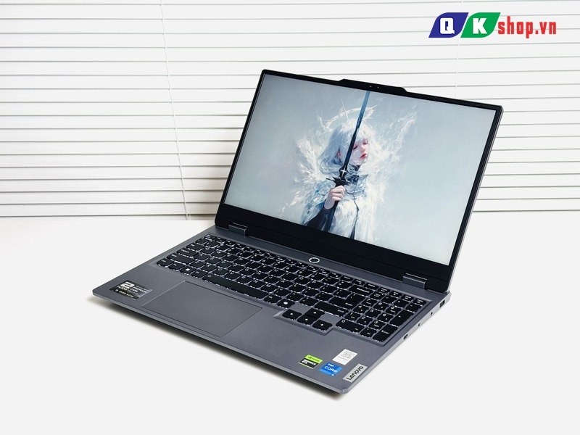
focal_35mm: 48
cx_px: 290
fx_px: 804
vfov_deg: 30.3
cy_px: 218
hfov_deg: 39.7
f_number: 1.78
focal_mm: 6.76
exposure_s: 1/100
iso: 50
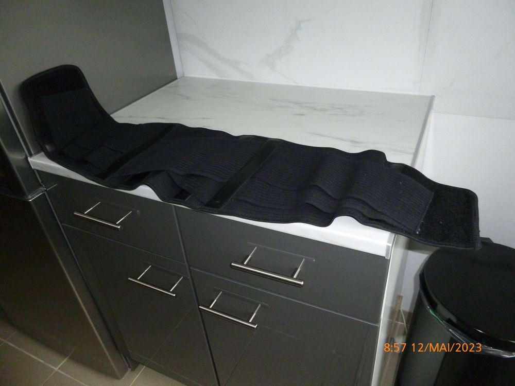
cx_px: 258
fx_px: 372
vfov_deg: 54.9
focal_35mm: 25
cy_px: 193
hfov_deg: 69.4
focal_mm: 4.5
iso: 400
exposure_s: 1/60
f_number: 3.1
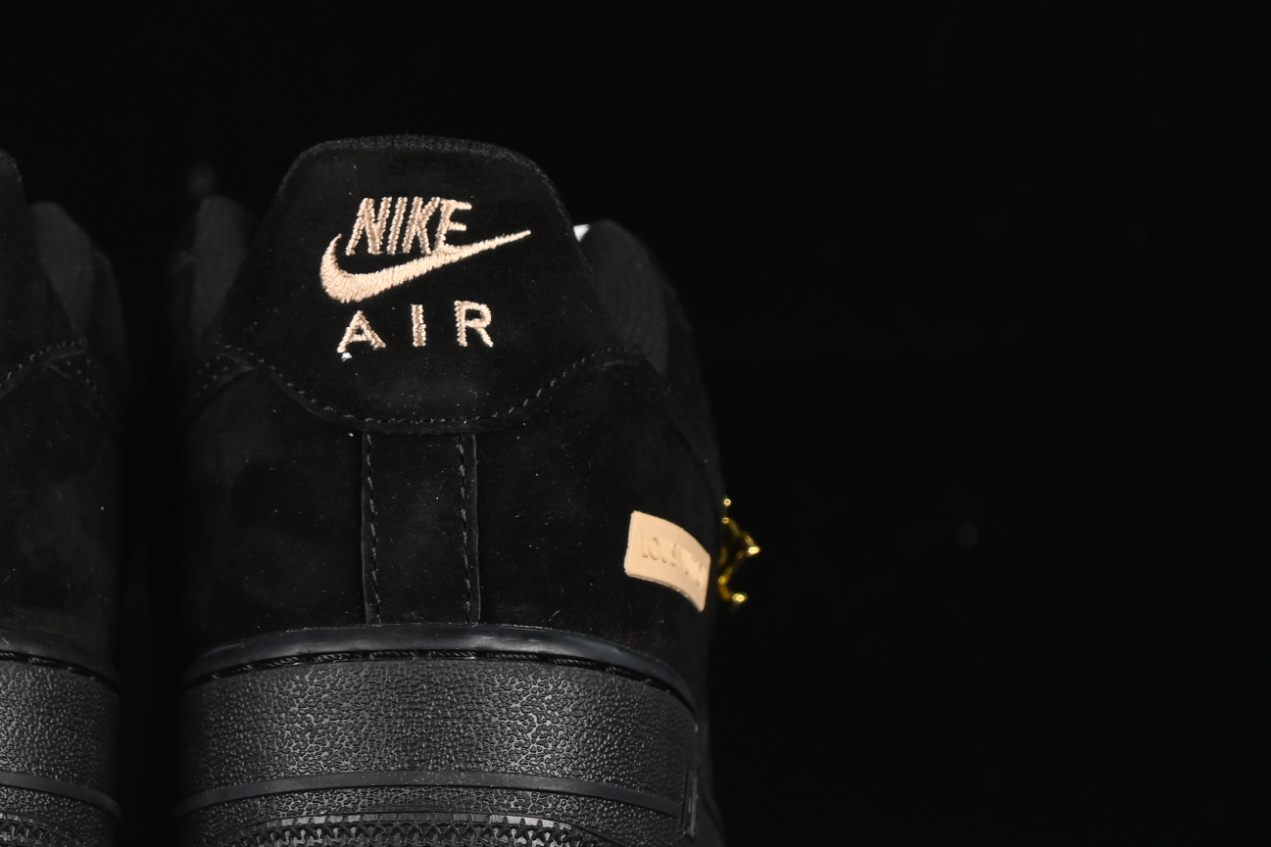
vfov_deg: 8.5
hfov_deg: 12.7
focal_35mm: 161
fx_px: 5684
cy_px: 354
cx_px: 149
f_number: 6.3
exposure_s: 1/50
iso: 160
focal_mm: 50
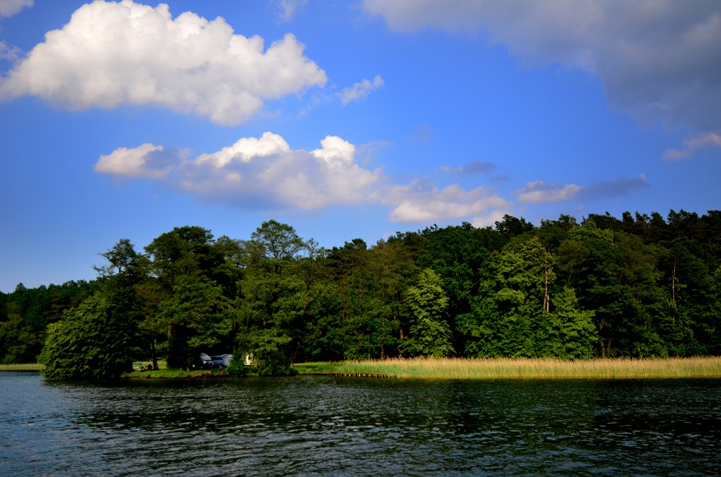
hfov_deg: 57.3
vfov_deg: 39.8
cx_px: 360
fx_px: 659
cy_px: 238
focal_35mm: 33
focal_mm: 22
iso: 400
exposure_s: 1/2000
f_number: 4
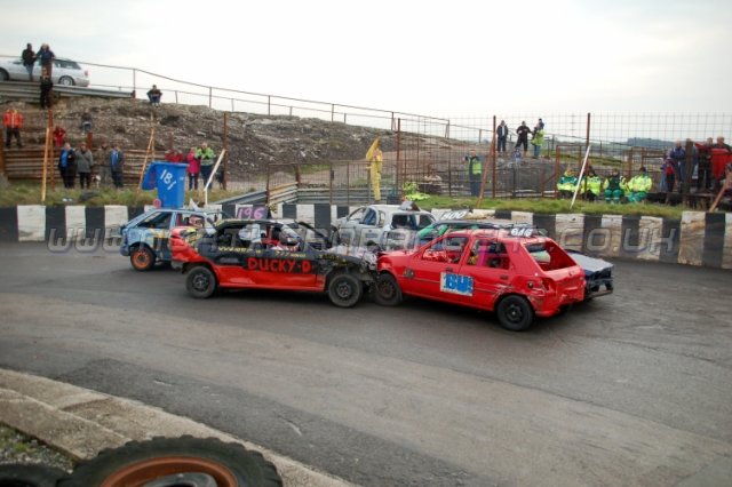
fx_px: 671
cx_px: 366
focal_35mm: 33
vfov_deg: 39.9
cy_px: 244
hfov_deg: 57.2
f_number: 4
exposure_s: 1/800
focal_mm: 22
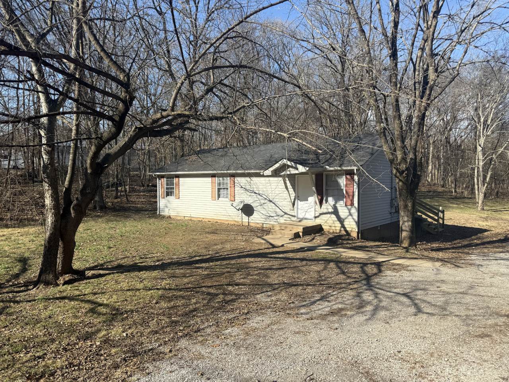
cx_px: 254
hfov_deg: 71.6
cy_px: 191
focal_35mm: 24
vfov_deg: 56.8
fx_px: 353
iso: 80
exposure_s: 1/2801
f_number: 1.78
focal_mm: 6.76
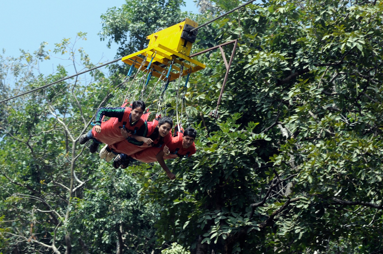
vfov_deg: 8.7
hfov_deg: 13.1
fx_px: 1674
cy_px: 127
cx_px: 192
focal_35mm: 158
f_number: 6.3
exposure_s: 1/400
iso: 200
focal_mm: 105
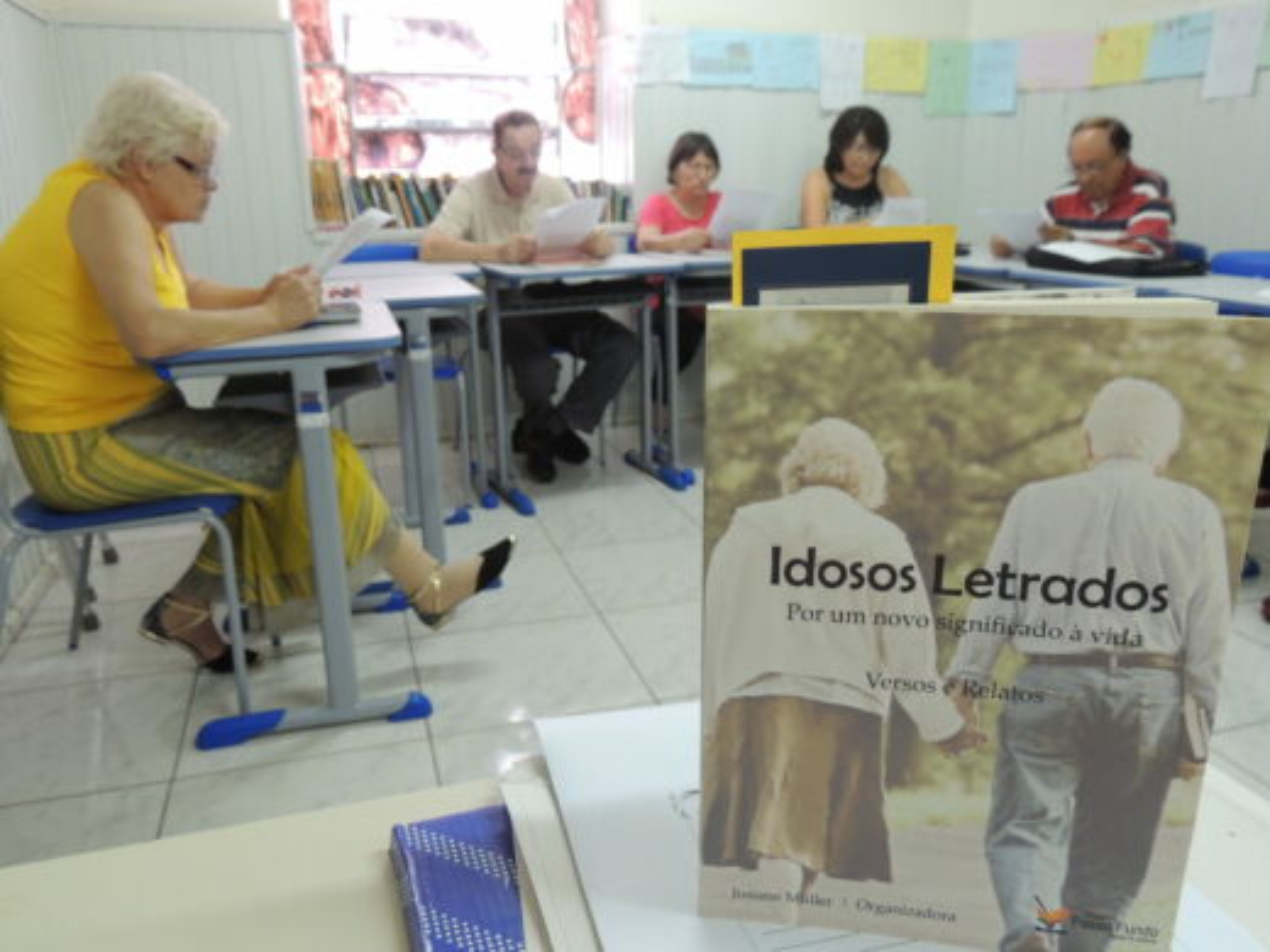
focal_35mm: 28
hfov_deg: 63.4
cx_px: 635
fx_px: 1027
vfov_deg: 49.7
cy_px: 476
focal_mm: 4.9
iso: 400
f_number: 3.1
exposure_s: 1/30
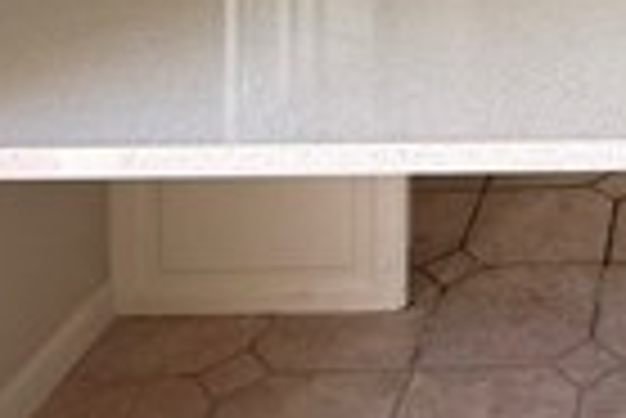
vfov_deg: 16.5
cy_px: -369
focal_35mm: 67
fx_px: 1166
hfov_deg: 25.8
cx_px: 811
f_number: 2.2
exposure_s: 1/105
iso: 50
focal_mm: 2.22
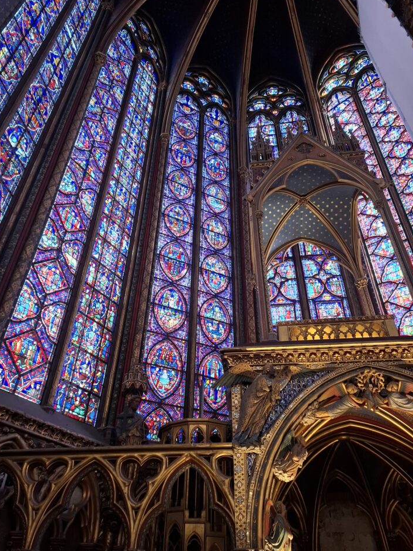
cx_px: 197
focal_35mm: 25
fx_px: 398
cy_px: 283
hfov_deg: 54.9
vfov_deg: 69.4
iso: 320
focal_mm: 5.54
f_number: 1.8
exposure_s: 1/50
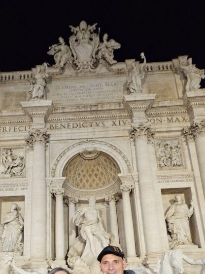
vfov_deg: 62.3
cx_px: 79
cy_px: 237
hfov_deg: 56.2
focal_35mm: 24
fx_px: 190
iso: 640
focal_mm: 2.2
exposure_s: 1/25
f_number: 2.2
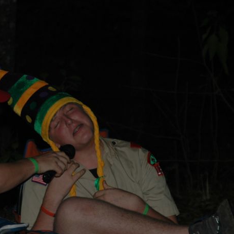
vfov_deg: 4.5
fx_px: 2952
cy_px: 160
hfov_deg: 4.5
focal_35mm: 386
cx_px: 15
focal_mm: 135
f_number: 5.6
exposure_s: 1/60
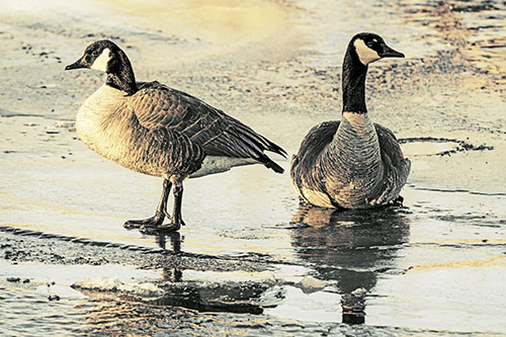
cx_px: 253
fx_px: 5339
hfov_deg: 5.4
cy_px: 168
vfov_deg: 3.6
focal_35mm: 380
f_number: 11
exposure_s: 1/400
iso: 500
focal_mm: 380
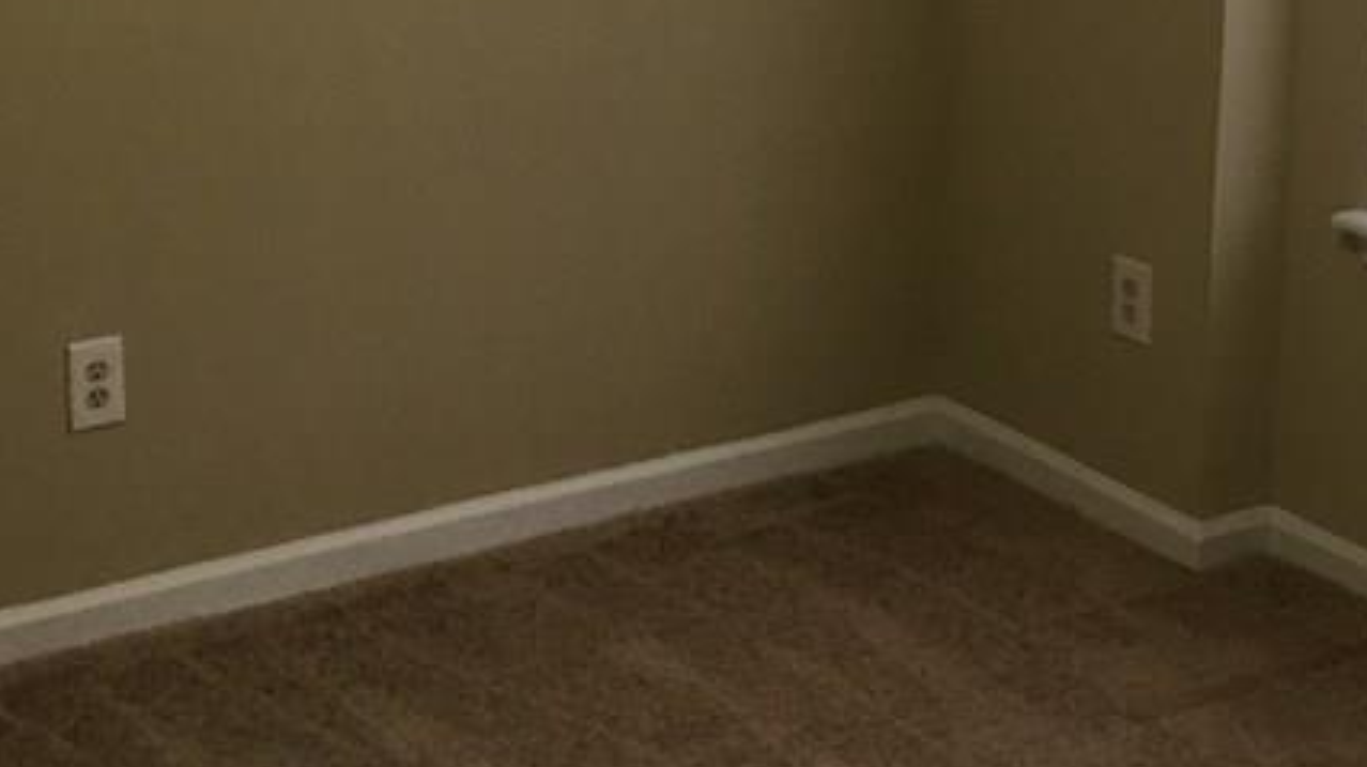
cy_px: -80
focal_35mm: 76
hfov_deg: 27.8
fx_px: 2753
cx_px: 562
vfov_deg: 15.4
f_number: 2.2
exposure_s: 1/30
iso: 32
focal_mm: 4.15
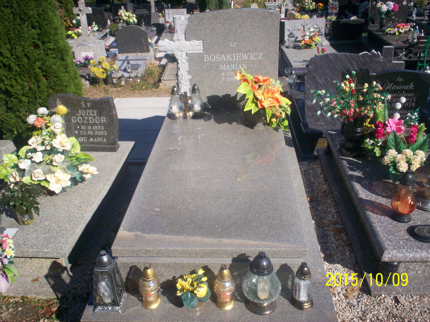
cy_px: 161
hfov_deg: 51.4
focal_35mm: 36
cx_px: 215
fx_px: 447
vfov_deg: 39.7
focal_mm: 6
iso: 100
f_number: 4.5
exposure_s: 1/608
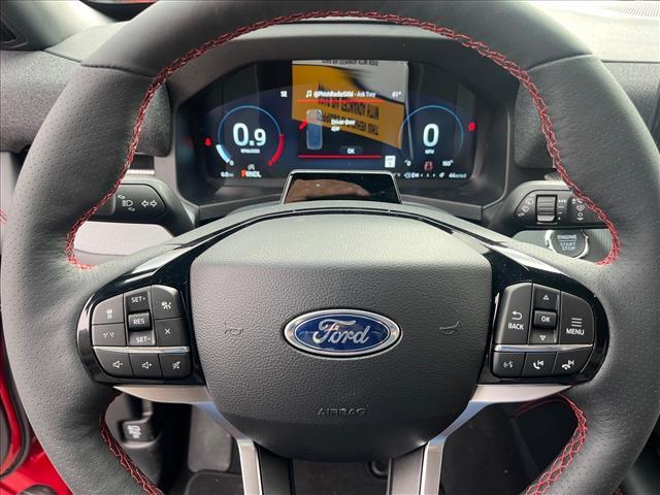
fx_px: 496
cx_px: 330
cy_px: 248
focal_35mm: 26
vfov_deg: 53.1
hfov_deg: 67.3
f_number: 1.6
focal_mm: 5.1
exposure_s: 1/108
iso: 64
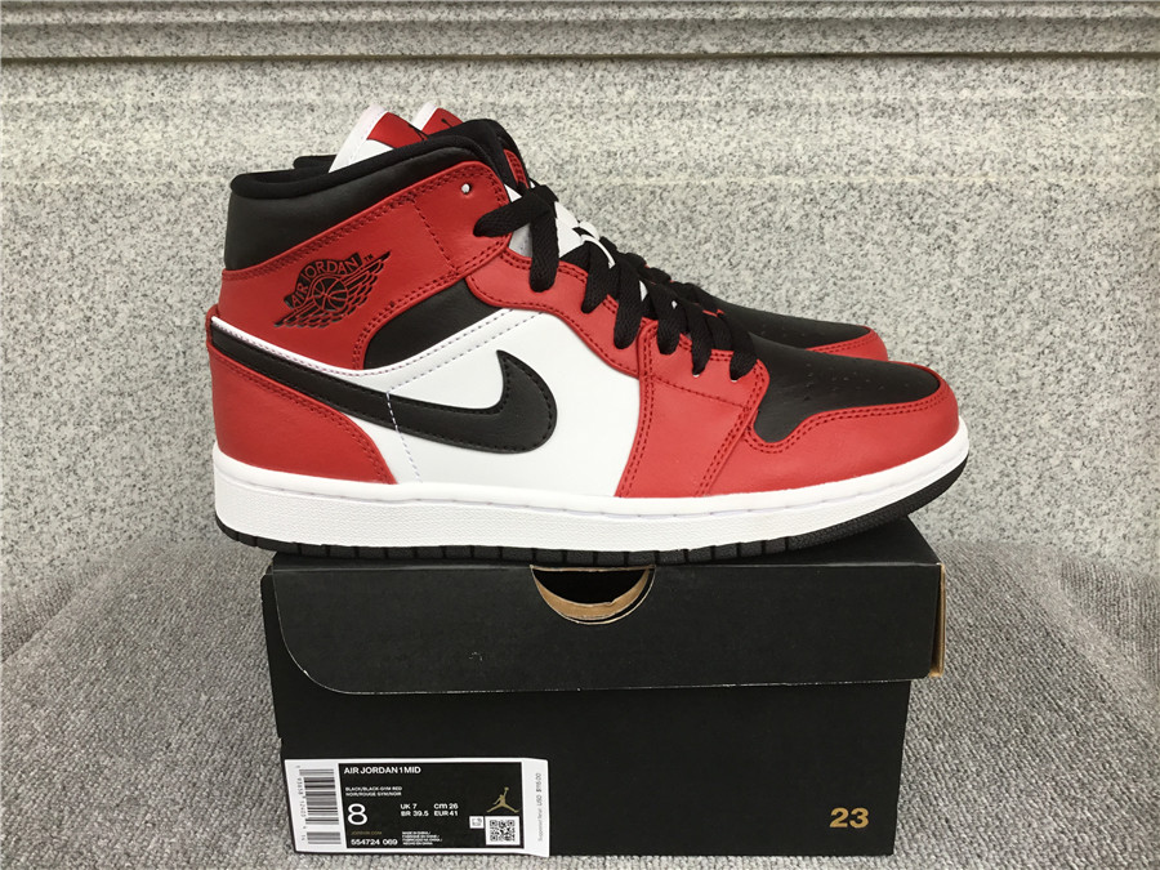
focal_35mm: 31
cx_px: 580
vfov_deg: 45.4
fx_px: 1039
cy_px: 435
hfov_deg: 58.4
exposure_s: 1/100
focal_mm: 3.3
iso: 40
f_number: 2.4
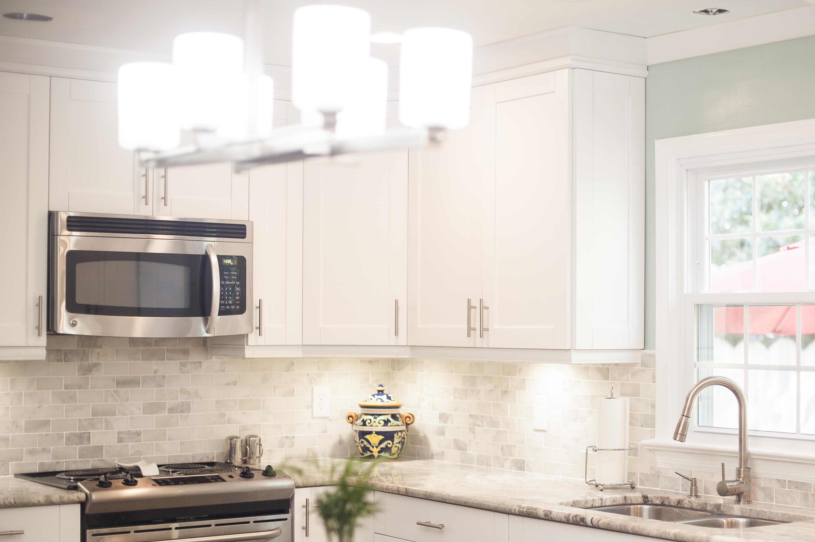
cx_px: 504
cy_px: 325
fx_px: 1425
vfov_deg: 21.5
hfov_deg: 31.8
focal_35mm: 63
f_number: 2
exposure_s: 1/80
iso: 280
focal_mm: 50
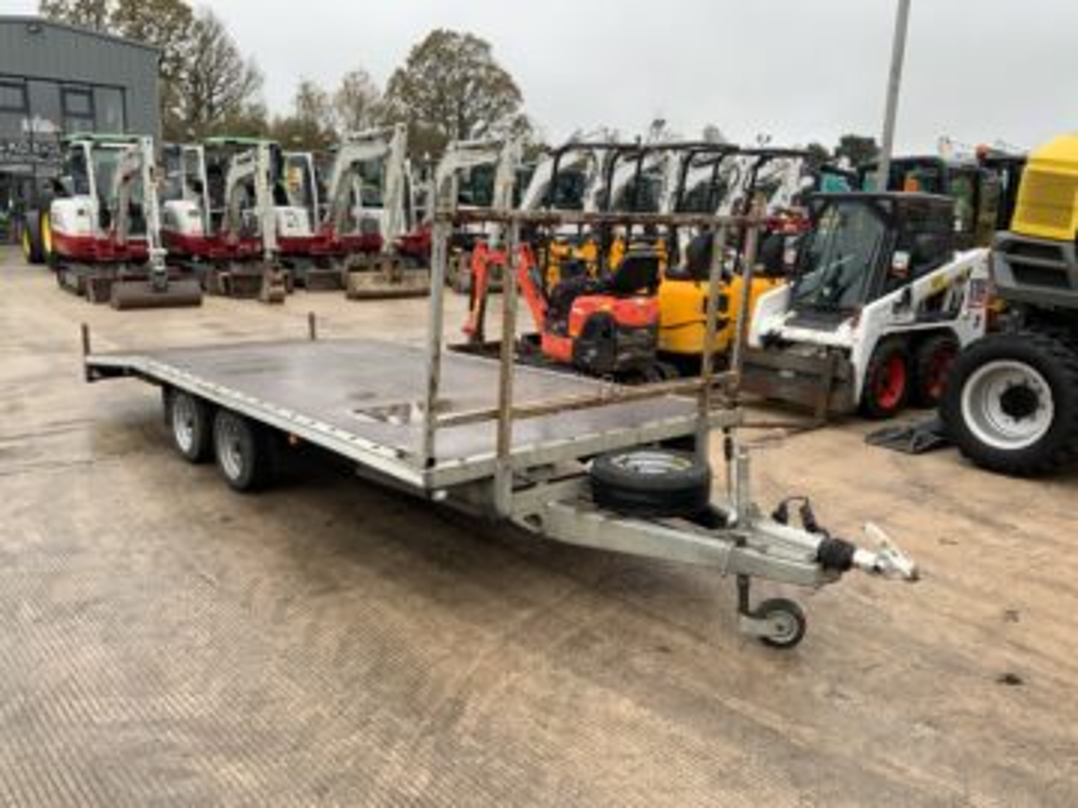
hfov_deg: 61.7
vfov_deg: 48.2
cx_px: 539
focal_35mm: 29
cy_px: 404
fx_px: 903
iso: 16
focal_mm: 3
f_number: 1.8
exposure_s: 1/152
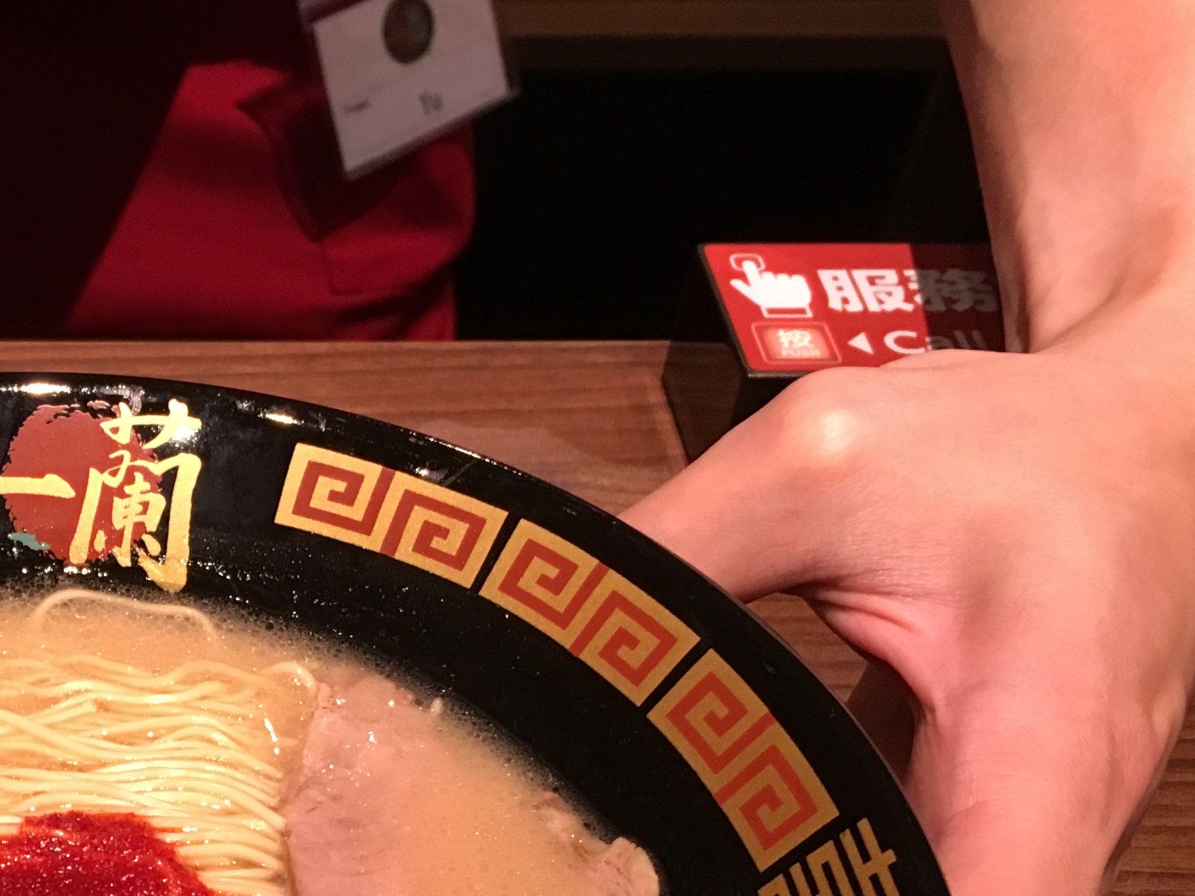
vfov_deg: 21.6
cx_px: -18
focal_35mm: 66
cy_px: 856
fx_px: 2278
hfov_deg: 27.6
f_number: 2.2
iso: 125
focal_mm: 4.15
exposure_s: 1/30
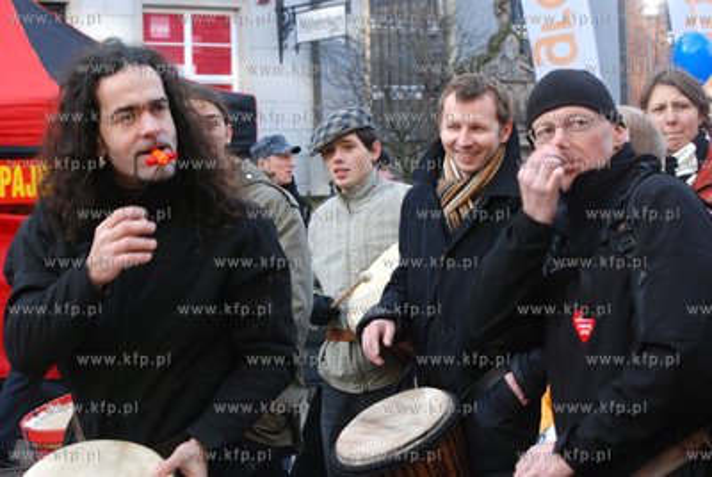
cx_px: 356
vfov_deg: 16.3
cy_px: 238
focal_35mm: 84
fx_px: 1664
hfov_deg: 24.2
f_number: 5.6
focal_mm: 56
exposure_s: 1/125
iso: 500
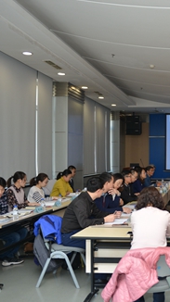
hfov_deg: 24.7
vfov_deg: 45.5
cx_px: 188
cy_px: 153
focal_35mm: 45
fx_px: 361
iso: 400
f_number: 2.8
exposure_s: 1/200
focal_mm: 28
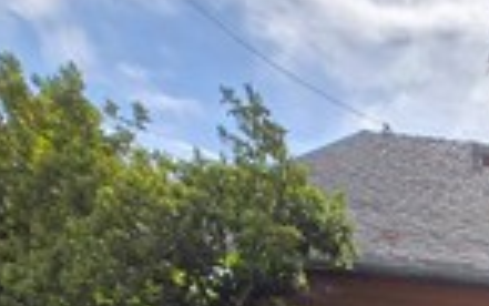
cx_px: 805
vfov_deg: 13.9
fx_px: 800
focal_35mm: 60
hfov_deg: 23.6
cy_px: 765
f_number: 2.2
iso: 25
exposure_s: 1/781
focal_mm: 1.7
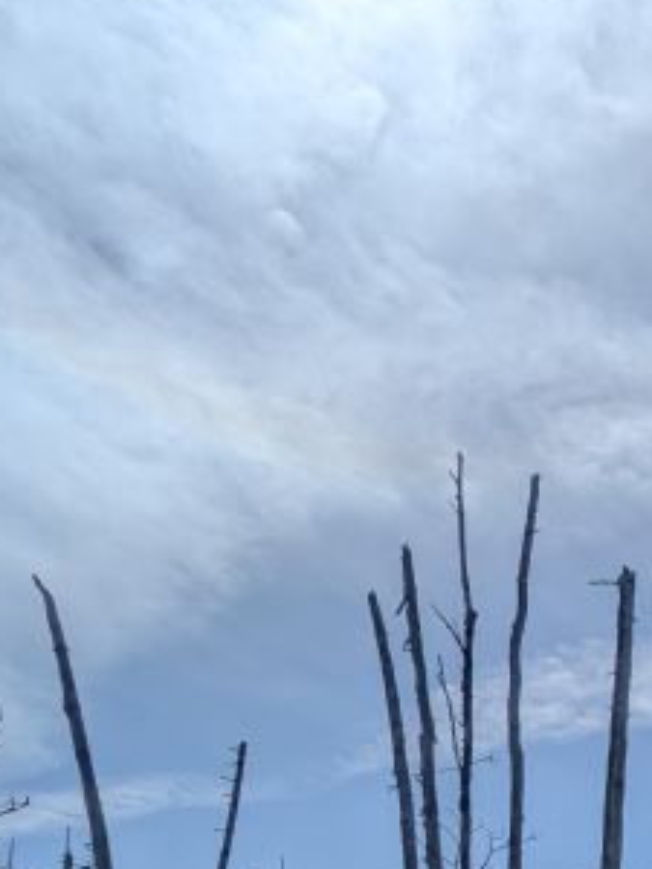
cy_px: 982
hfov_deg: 28.8
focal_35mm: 42
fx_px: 1055
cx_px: 823
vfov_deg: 36.8
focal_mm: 1.83
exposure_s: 1/6897
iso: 36
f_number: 2.2
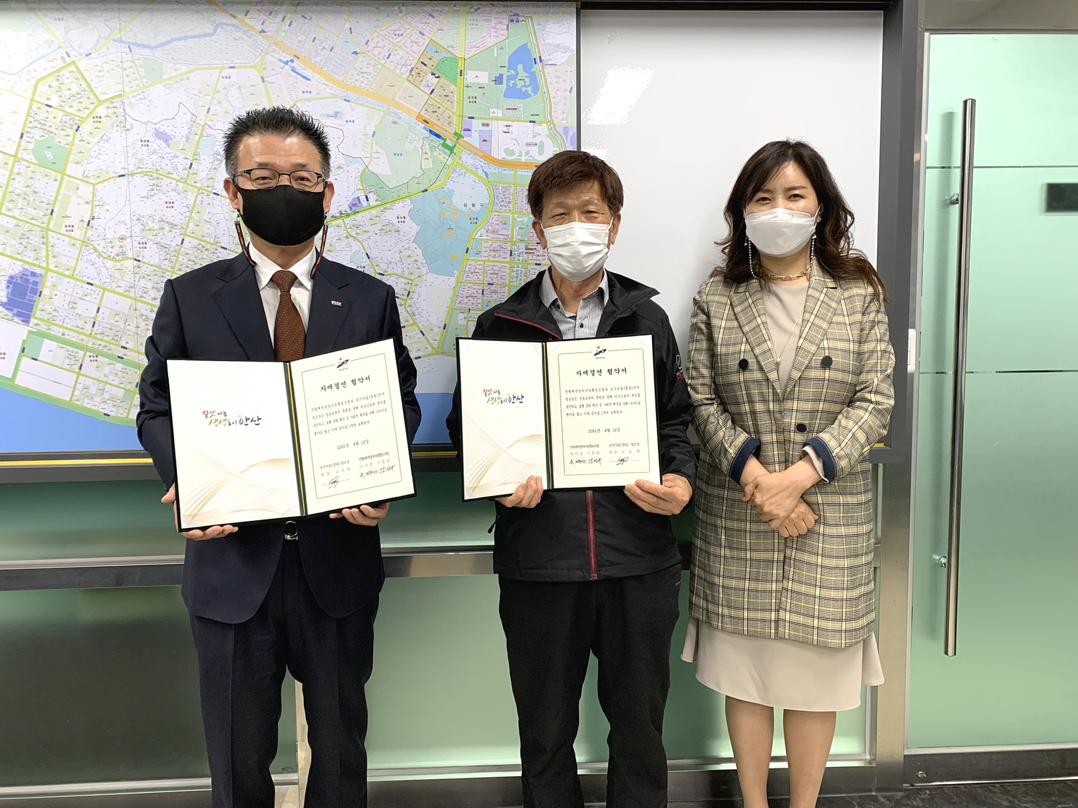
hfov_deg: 67.3
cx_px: 539
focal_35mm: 26
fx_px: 810
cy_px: 404
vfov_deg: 53.1
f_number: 1.8
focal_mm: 4.25
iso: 64
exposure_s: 1/60
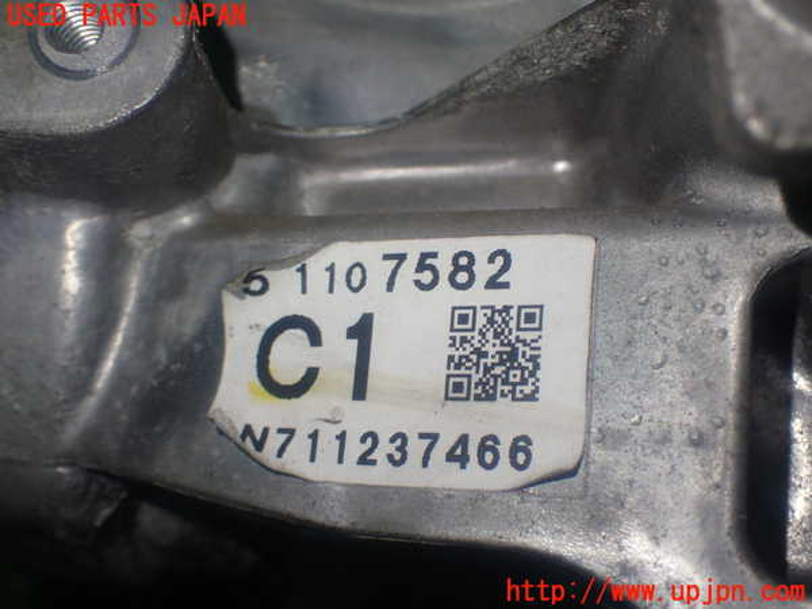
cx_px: 406
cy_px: 304
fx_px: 1102
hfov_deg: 40.4
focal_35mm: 47
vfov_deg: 30.9
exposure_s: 1/60
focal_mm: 8.4
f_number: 3.1
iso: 200
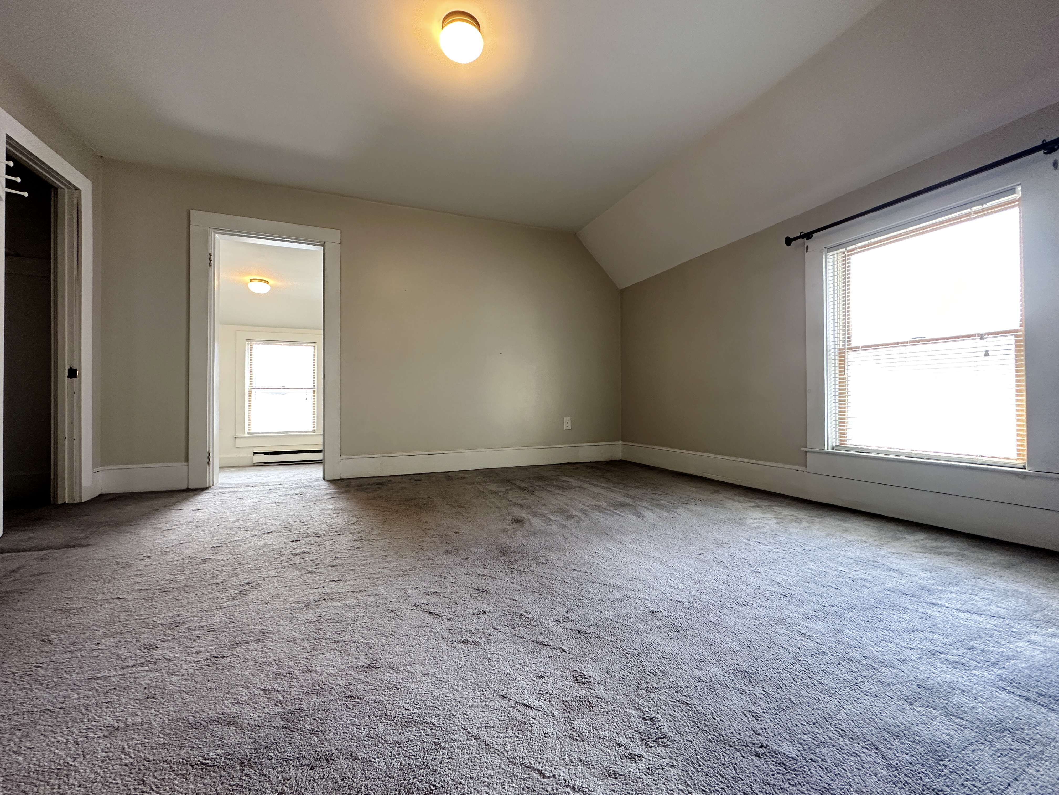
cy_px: 398
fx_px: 428
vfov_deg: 85.7
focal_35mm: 14
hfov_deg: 102.1
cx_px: 530
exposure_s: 1/60
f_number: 2.2
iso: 160
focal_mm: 2.22
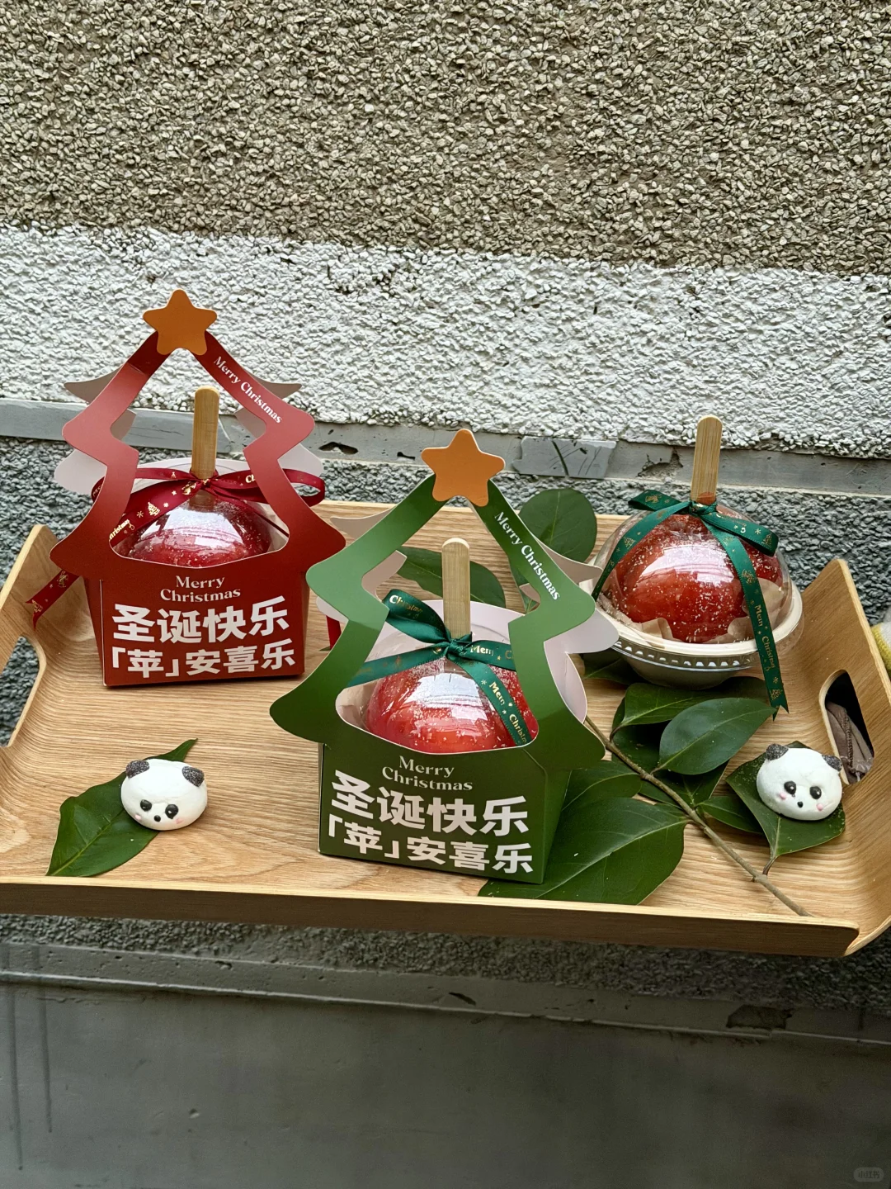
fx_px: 1647
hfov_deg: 30.3
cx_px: 446
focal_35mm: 48
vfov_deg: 39.7
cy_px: 594
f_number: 1.78
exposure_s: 1/40
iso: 400
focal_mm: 6.76
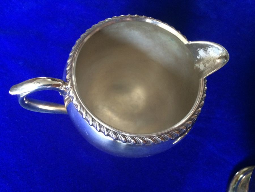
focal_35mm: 30
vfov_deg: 46.8
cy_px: 96
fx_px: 221
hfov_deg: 60.0
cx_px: 128
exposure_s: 1/30
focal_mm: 4.12
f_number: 2.2
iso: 320
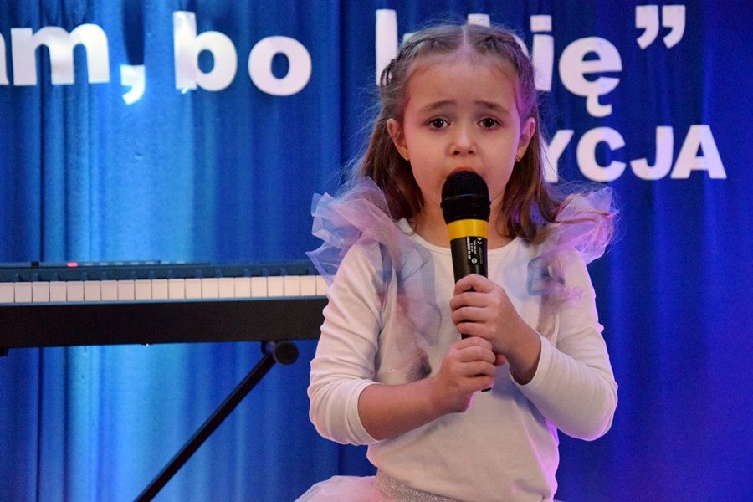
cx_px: 376
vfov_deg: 13.0
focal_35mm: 105
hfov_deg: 19.5
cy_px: 251
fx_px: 2196
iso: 9000
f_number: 5.3
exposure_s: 1/100
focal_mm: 70
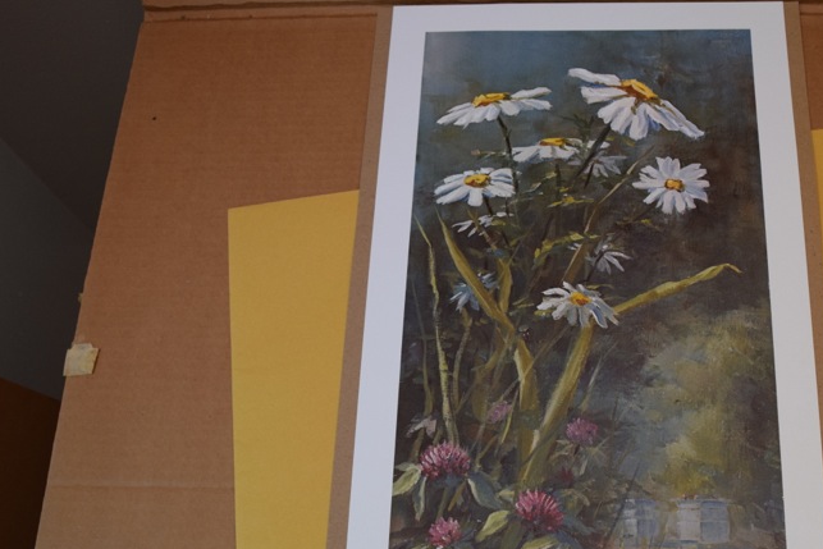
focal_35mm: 42
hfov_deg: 45.3
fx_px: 960
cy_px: 406
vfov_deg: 31.4
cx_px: 579
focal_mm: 18
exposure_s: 1/100
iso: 800
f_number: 5
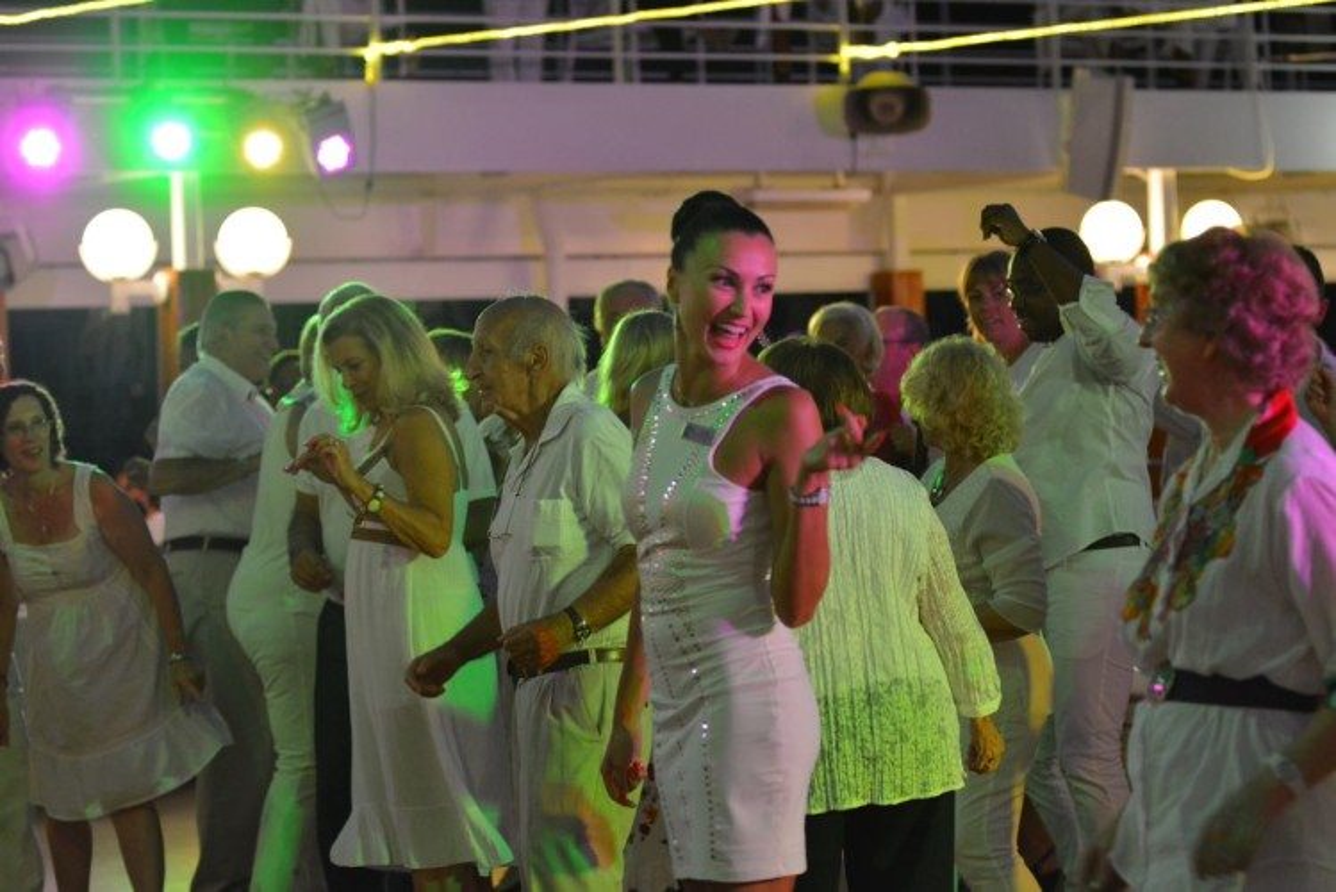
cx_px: 668
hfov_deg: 19.4
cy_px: 446
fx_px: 3898
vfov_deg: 13.1
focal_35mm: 105
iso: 1400
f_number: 2.8
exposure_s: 1/125
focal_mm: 70
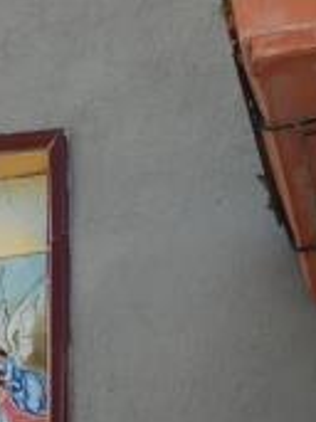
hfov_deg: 7.4
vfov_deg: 10.0
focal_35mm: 197
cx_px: -104
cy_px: 368
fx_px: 2401
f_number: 7.1
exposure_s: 1/160
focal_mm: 52
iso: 100
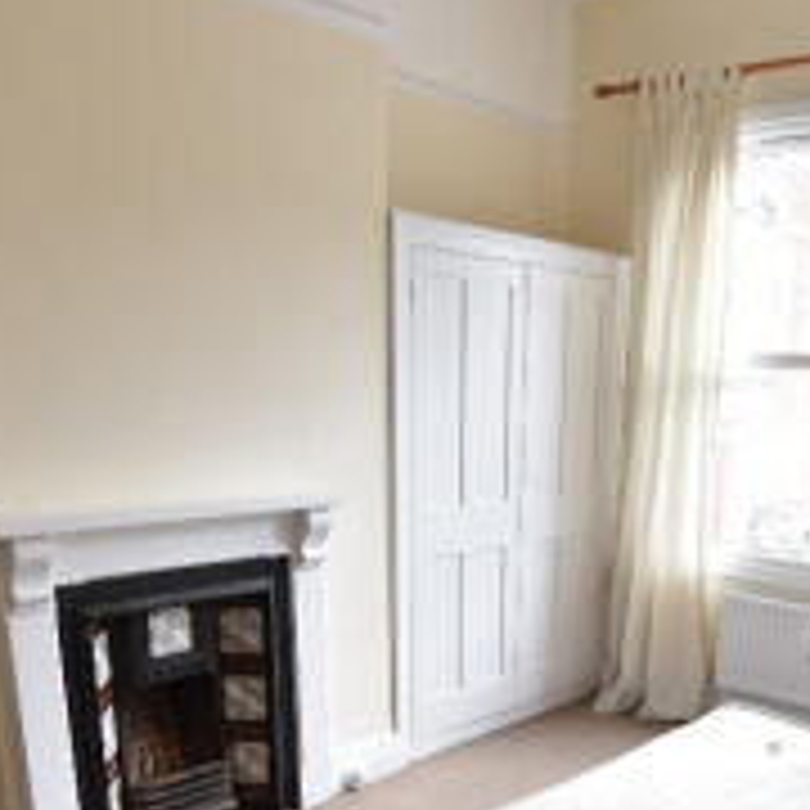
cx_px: 536
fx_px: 953
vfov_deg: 42.8
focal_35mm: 36
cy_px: 704
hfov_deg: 45.4
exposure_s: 1/80
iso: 400
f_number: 4.5
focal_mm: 16
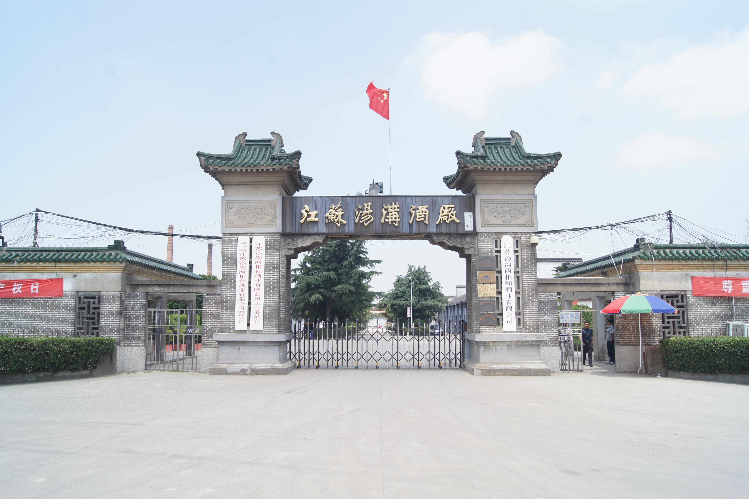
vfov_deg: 47.9
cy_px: 250
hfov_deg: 67.4
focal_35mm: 27
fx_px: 561
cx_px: 374
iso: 200
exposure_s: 1/250
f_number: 8
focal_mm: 18
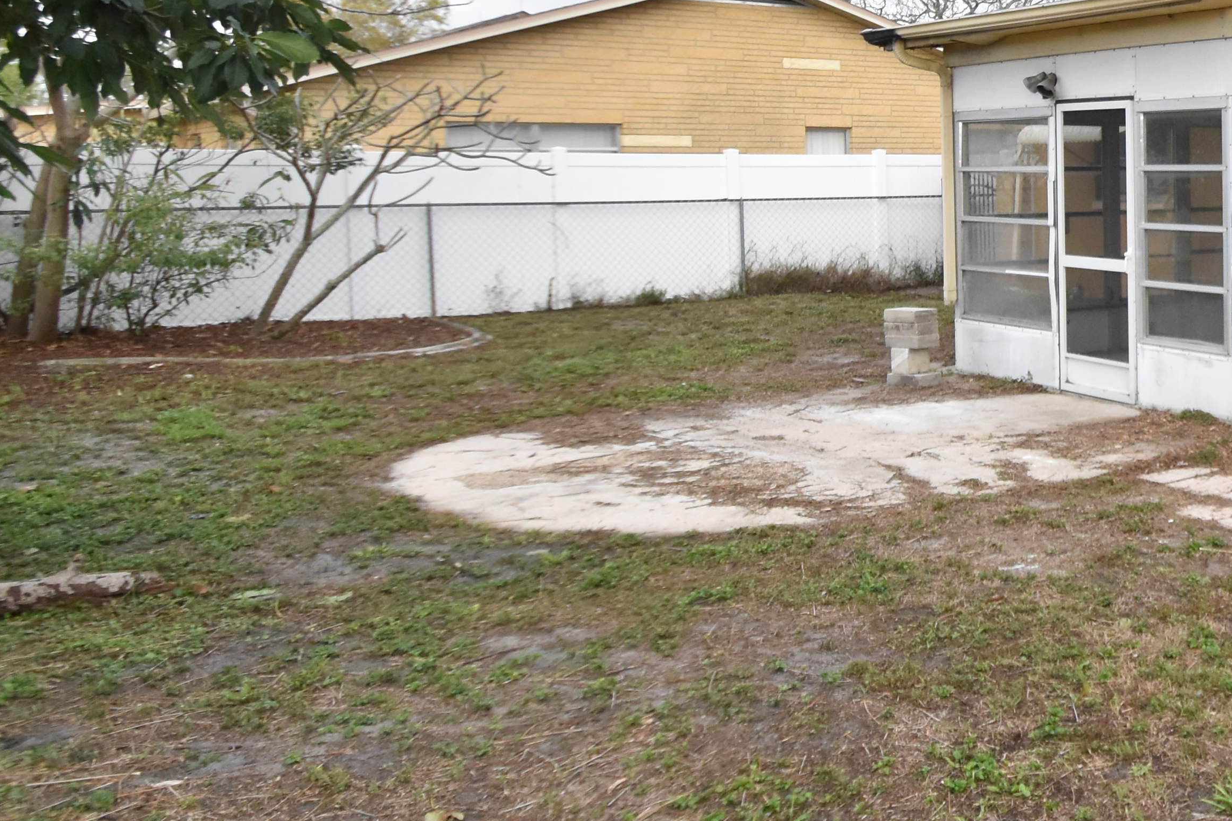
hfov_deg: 38.9
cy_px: 212
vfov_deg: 33.6
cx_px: 1412
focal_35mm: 39
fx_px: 1334
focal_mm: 10
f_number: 3.5
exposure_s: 1/2000
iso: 800
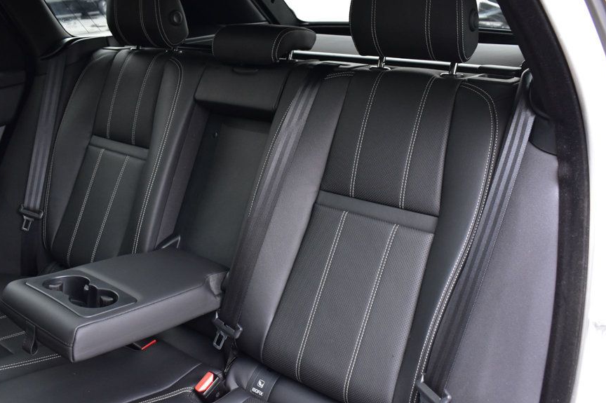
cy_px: 193
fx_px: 538
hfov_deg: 58.7
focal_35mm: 32
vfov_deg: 41.1
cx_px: 298
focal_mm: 18
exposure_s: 1/15
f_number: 5.6
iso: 1600
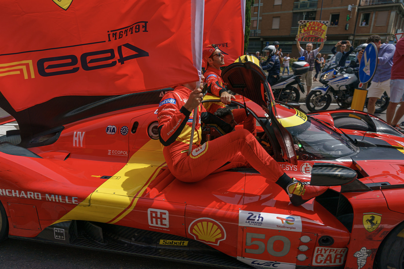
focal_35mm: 24
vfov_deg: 53.1
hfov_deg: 73.7
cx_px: 202
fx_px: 269
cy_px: 134
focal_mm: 24
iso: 200
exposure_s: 1/1000
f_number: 6.3
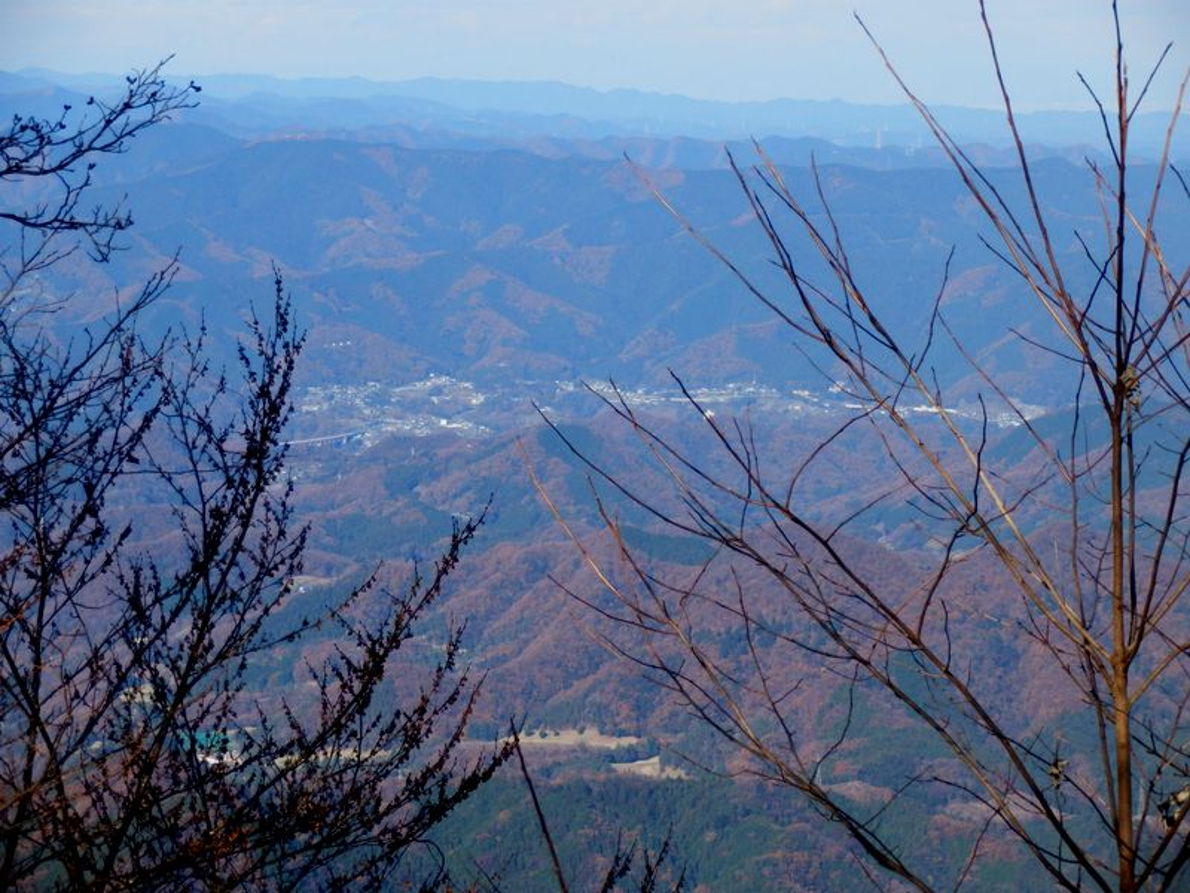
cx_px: 595
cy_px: 446
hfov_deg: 14.3
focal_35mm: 138
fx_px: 4744
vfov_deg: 10.7
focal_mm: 24.4
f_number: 5.8
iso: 80
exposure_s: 1/320
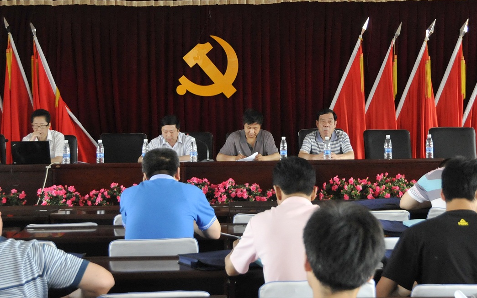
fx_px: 1040
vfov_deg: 16.3
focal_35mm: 80
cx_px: 243
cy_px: 118
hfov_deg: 25.8
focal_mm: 34
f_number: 4.2
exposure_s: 1/60
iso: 1600
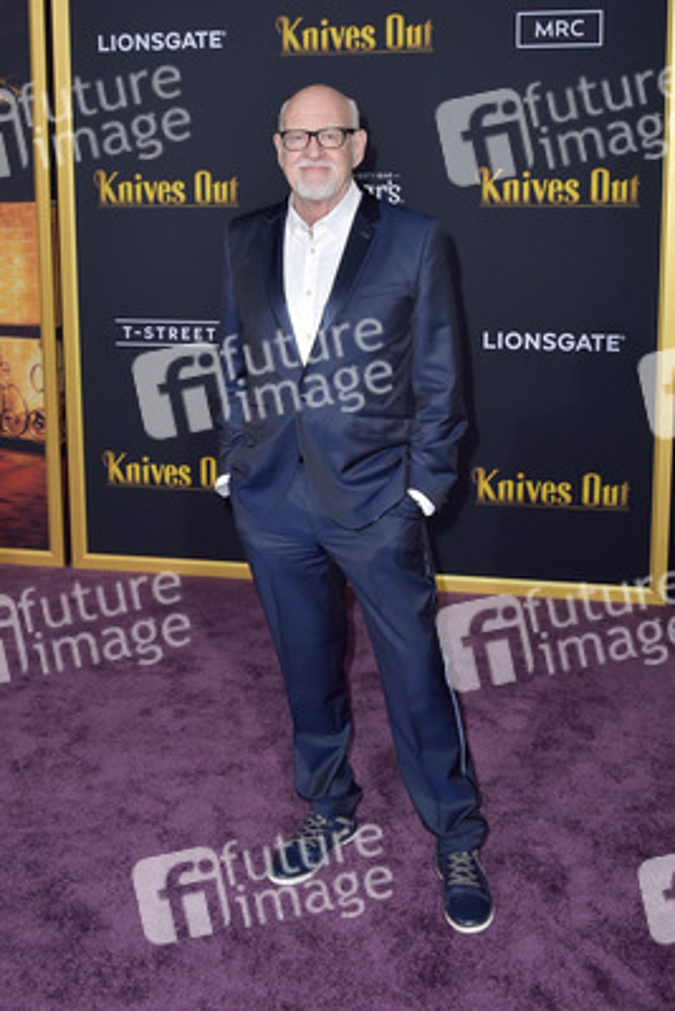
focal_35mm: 32
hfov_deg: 41.1
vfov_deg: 58.7
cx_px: 338
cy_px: 506
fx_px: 899
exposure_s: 1/250
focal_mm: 32
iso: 500
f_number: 7.1
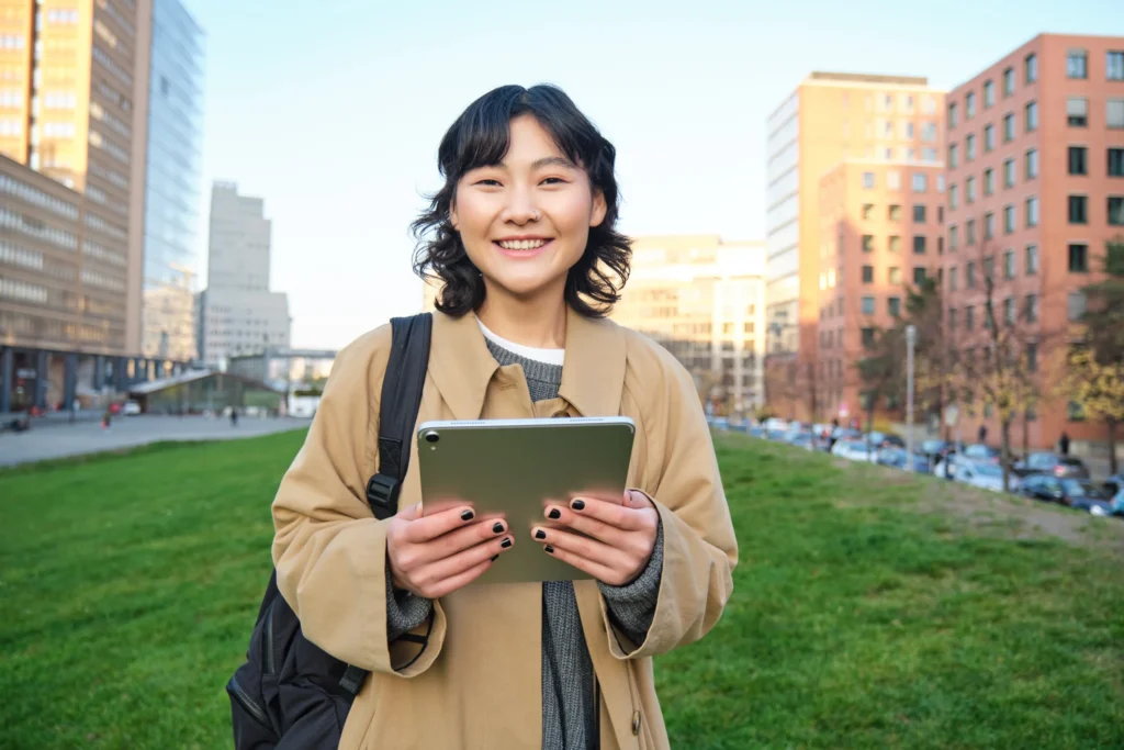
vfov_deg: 43.6
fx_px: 937
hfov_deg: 61.9
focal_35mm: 30
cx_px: 562
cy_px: 375
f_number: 2.8
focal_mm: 20
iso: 200
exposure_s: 1/250
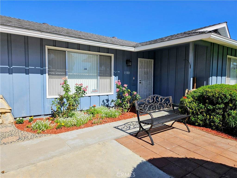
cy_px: 89
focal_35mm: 23
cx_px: 118
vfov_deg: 58.8
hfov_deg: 74.0
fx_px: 157
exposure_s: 1/2359
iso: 25
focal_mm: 5.4
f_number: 1.8
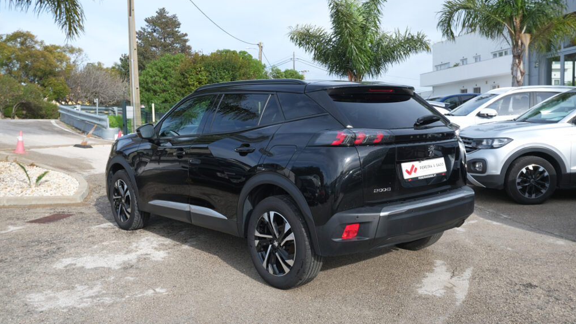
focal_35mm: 34
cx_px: 290
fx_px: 519
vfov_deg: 34.6
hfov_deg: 58.0
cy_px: 179
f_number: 9
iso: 160
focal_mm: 21.5
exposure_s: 1/125
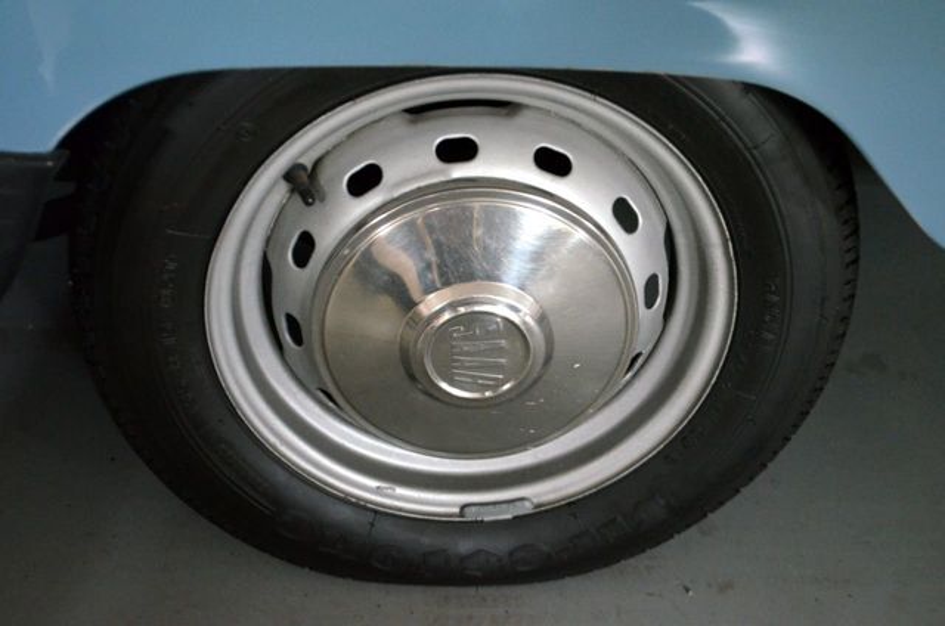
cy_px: 313
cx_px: 472
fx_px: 1336
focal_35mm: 51
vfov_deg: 26.4
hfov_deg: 39.0
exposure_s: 1/30
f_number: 5
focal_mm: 34
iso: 3200
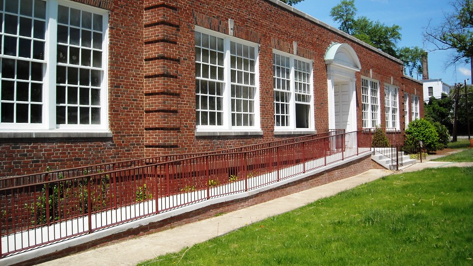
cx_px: 233
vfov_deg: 30.3
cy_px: 95
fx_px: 489
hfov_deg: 51.6
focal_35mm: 39
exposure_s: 1/353
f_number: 5.6
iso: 64
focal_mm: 5.7
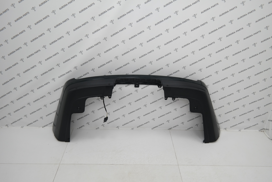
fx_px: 204
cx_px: 136
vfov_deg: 47.9
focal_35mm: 27
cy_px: 91
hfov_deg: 67.4
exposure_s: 1/80
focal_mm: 18
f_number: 3.5
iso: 100
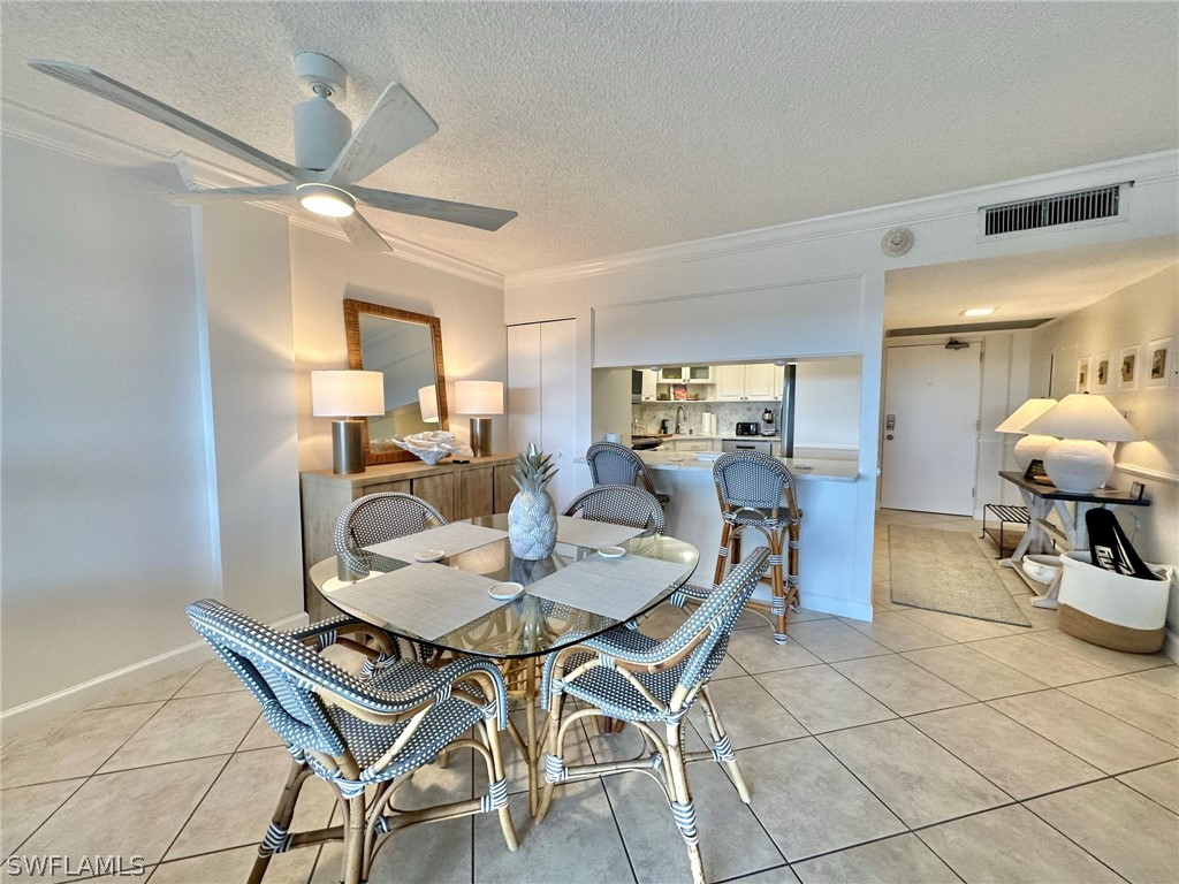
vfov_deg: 85.7
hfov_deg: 102.1
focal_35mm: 14
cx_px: 590
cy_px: 442
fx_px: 477
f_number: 2.2
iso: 125
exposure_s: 1/120
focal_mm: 2.22
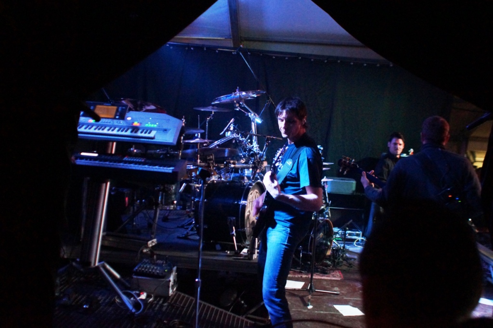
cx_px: 246
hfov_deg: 46.5
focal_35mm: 42
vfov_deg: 31.8
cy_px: 164
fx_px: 574
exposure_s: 1/30
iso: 3200
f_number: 3.5
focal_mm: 28
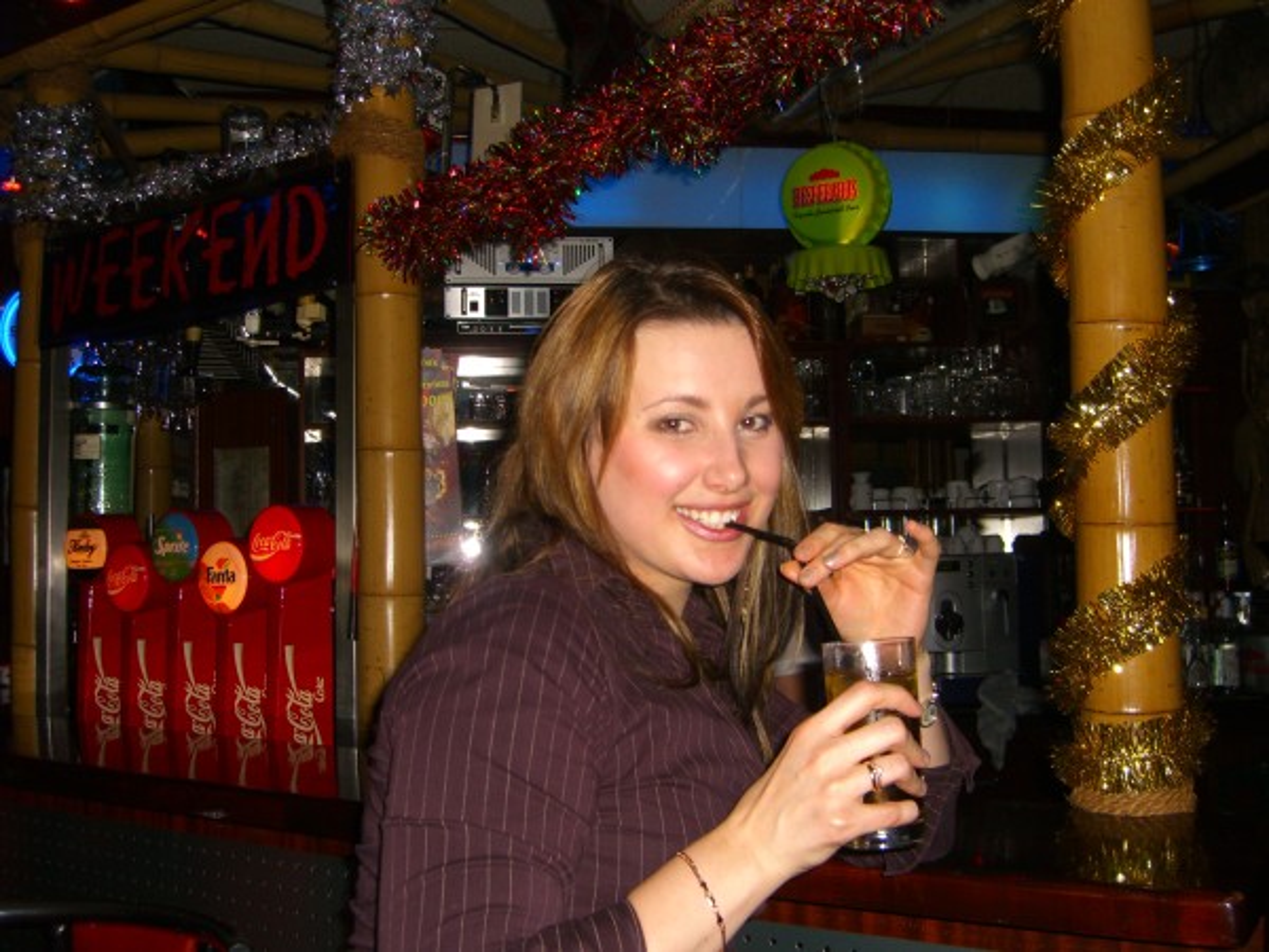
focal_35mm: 38
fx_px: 1393
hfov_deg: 49.0
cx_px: 634
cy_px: 476
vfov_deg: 37.7
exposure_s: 1/60
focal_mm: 7.9
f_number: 2.8
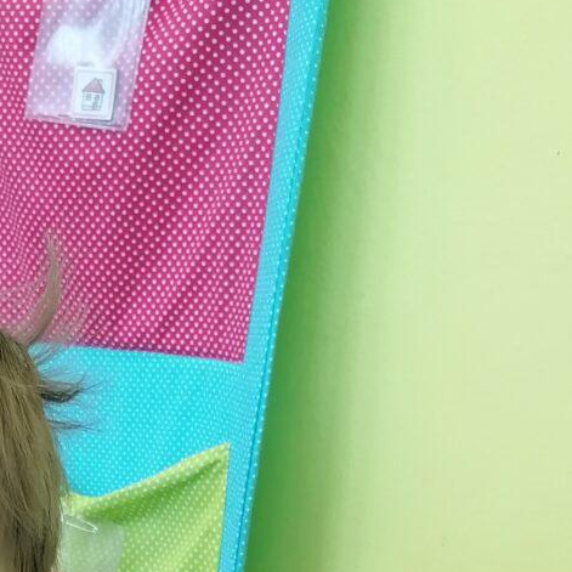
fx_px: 1514
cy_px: 702
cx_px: -73
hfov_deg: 20.3
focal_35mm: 81
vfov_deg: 20.0
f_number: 1.8
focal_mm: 4.75
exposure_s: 1/100
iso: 160
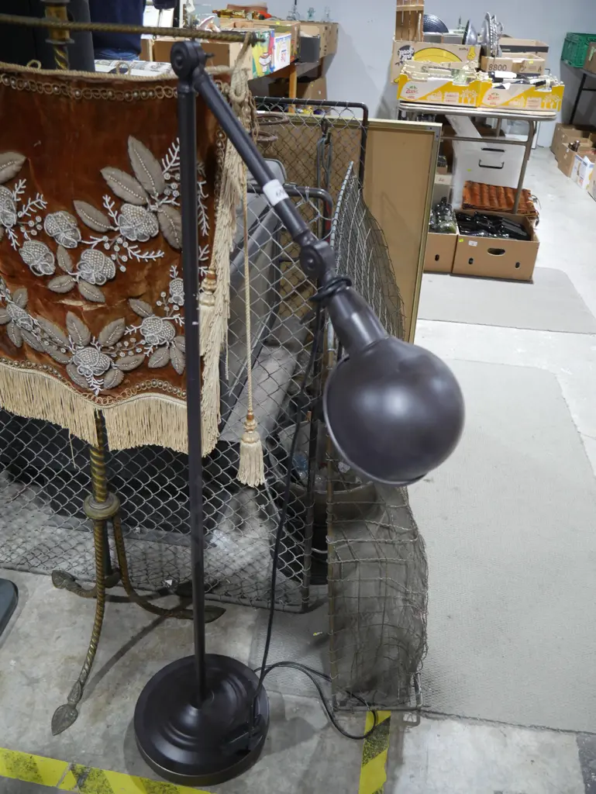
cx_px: 298
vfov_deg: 63.4
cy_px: 397
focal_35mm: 28
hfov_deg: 49.8
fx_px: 642
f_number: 3.5
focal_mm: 14
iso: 800
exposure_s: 1/60
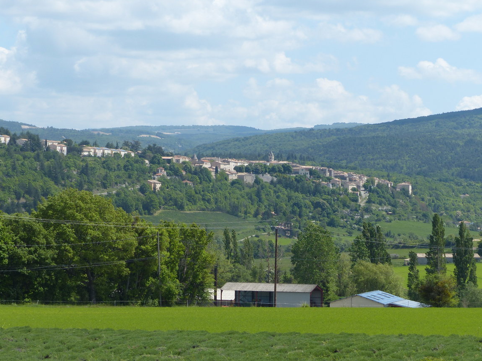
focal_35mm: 134
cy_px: 177
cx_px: 231
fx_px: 1866
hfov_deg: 14.7
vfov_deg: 11.1
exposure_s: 1/1000
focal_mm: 20.9
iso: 100
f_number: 4
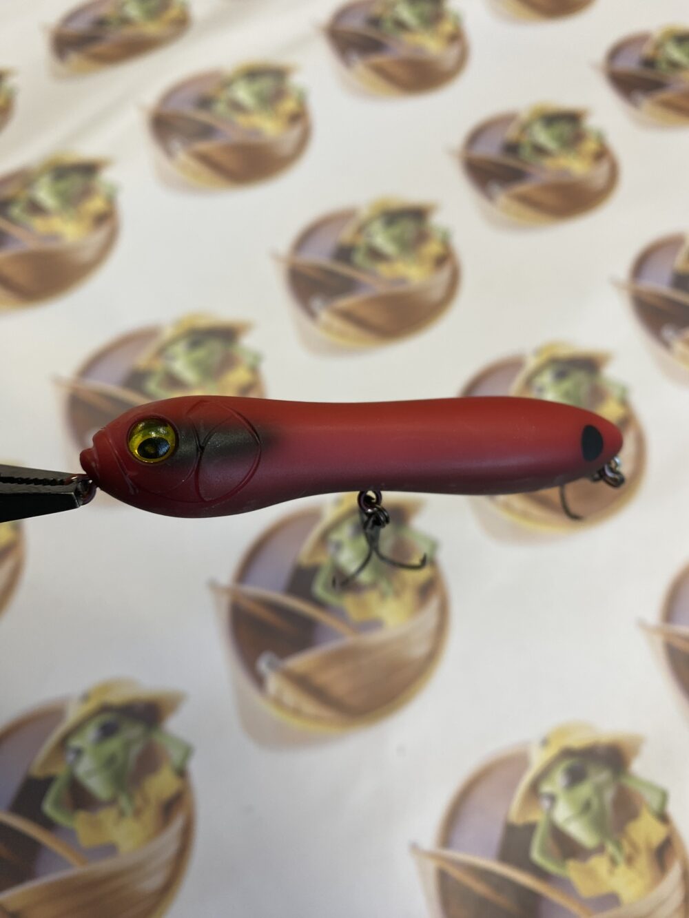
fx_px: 663
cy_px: 459
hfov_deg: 54.9
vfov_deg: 69.4
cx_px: 344
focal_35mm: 25
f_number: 1.8
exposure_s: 1/60
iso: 64
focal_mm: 4.25
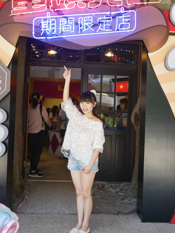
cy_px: 118
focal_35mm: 42
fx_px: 283
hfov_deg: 34.3
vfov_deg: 44.8
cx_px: 91
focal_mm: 20
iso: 200
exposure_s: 1/200
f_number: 2.2
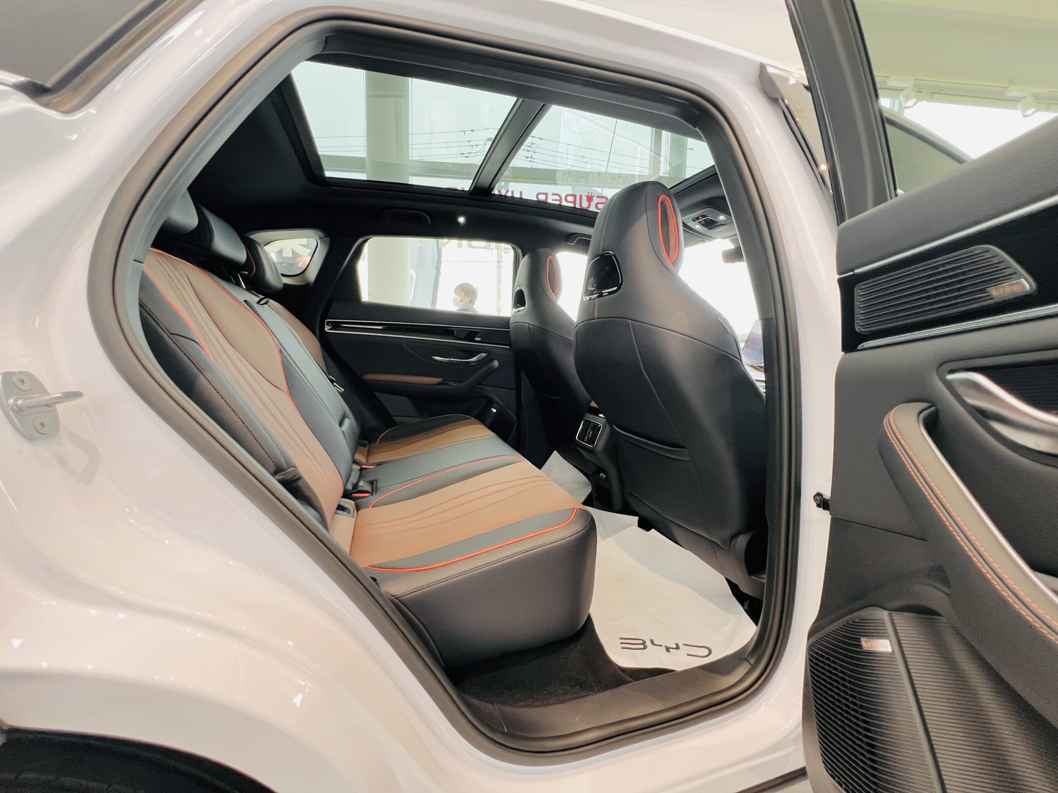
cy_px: 396
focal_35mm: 13
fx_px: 397
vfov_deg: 89.9
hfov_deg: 106.2
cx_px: 529
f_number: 1.8
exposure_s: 1/96
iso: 250
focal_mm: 1.57
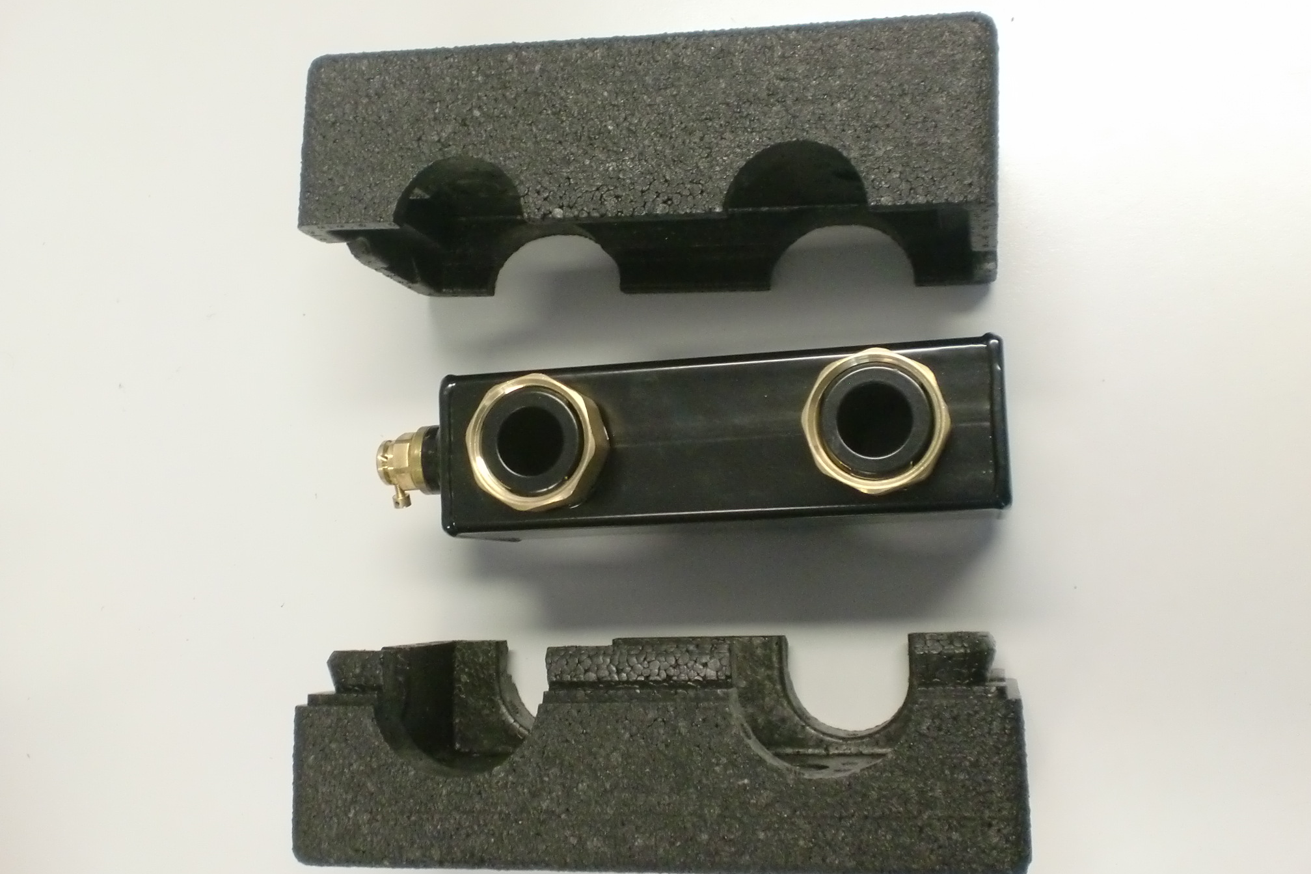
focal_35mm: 37
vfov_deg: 35.9
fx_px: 1347
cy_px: 435
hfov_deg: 51.9
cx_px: 656
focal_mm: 6.3
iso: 400
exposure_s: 1/50
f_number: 3.1
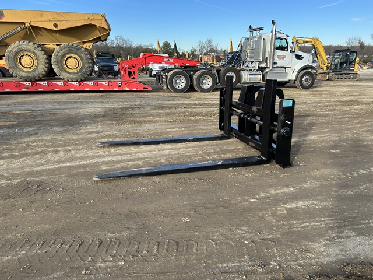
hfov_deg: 67.3
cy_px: 140
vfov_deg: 53.1
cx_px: 186
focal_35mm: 26
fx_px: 280
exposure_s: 1/1171
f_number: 1.5
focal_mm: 5.7
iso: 50
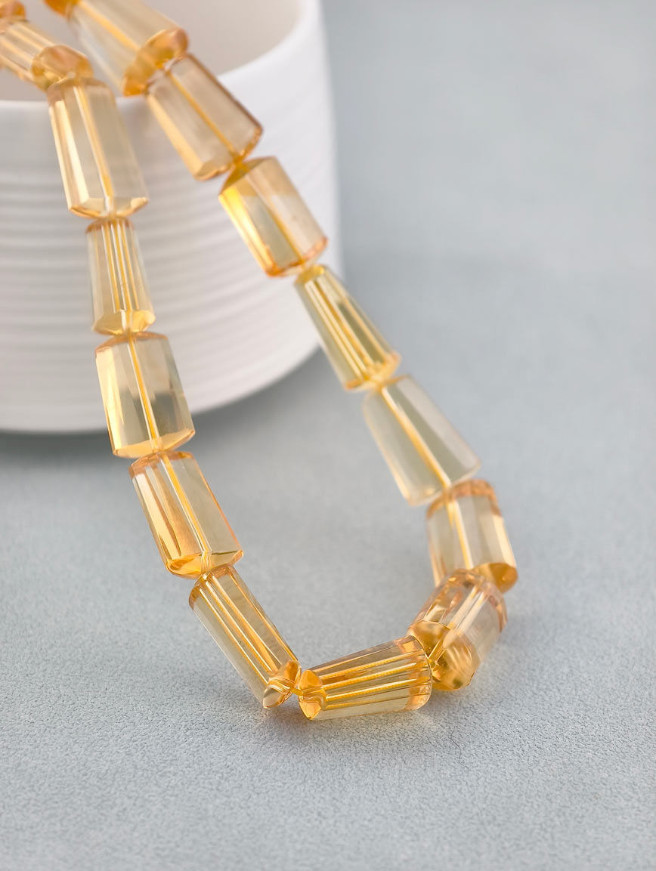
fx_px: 2143
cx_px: 328
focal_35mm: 85
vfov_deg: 23.0
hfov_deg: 17.4
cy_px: 436
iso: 125
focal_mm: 22.48
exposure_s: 1/160
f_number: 2.67
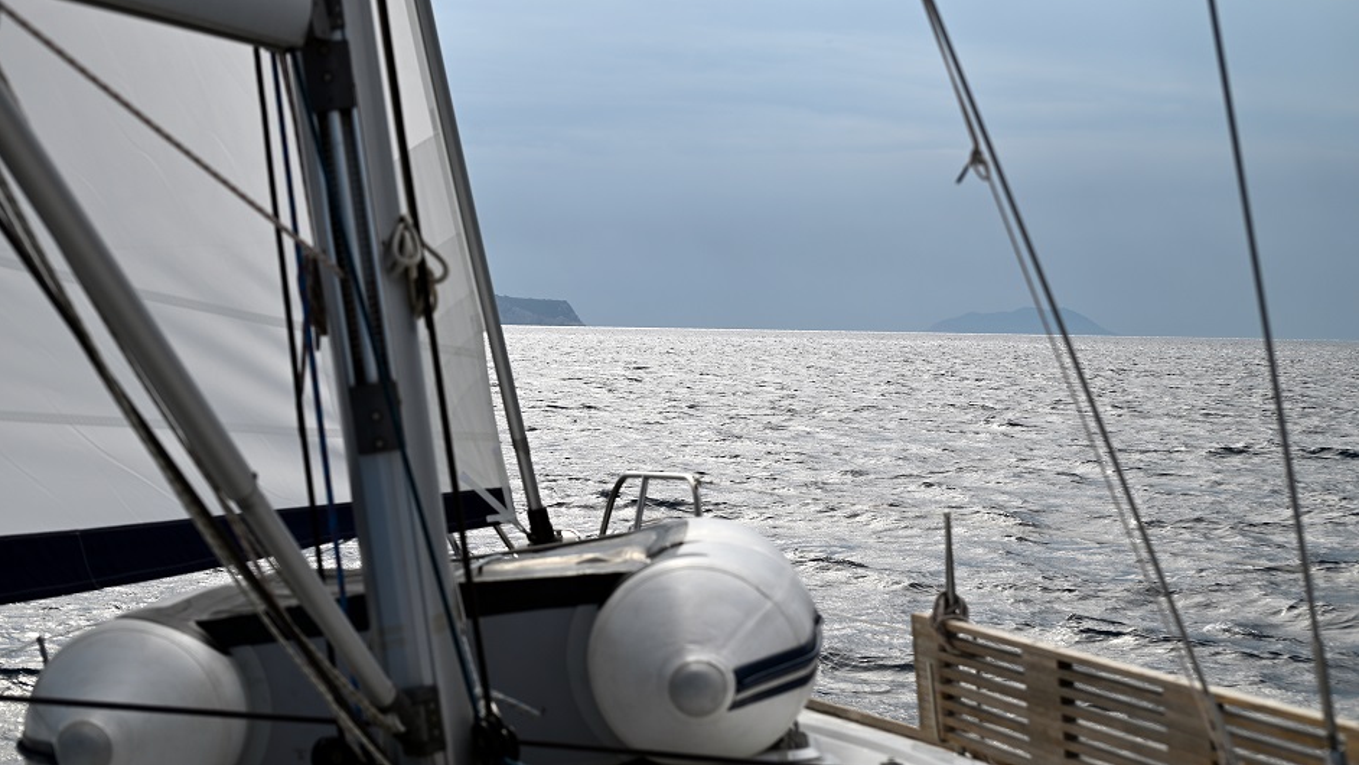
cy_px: 309
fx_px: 2667
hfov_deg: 28.6
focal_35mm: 74
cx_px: 677
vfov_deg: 16.3
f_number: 7.1
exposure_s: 1/640
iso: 100
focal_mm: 70
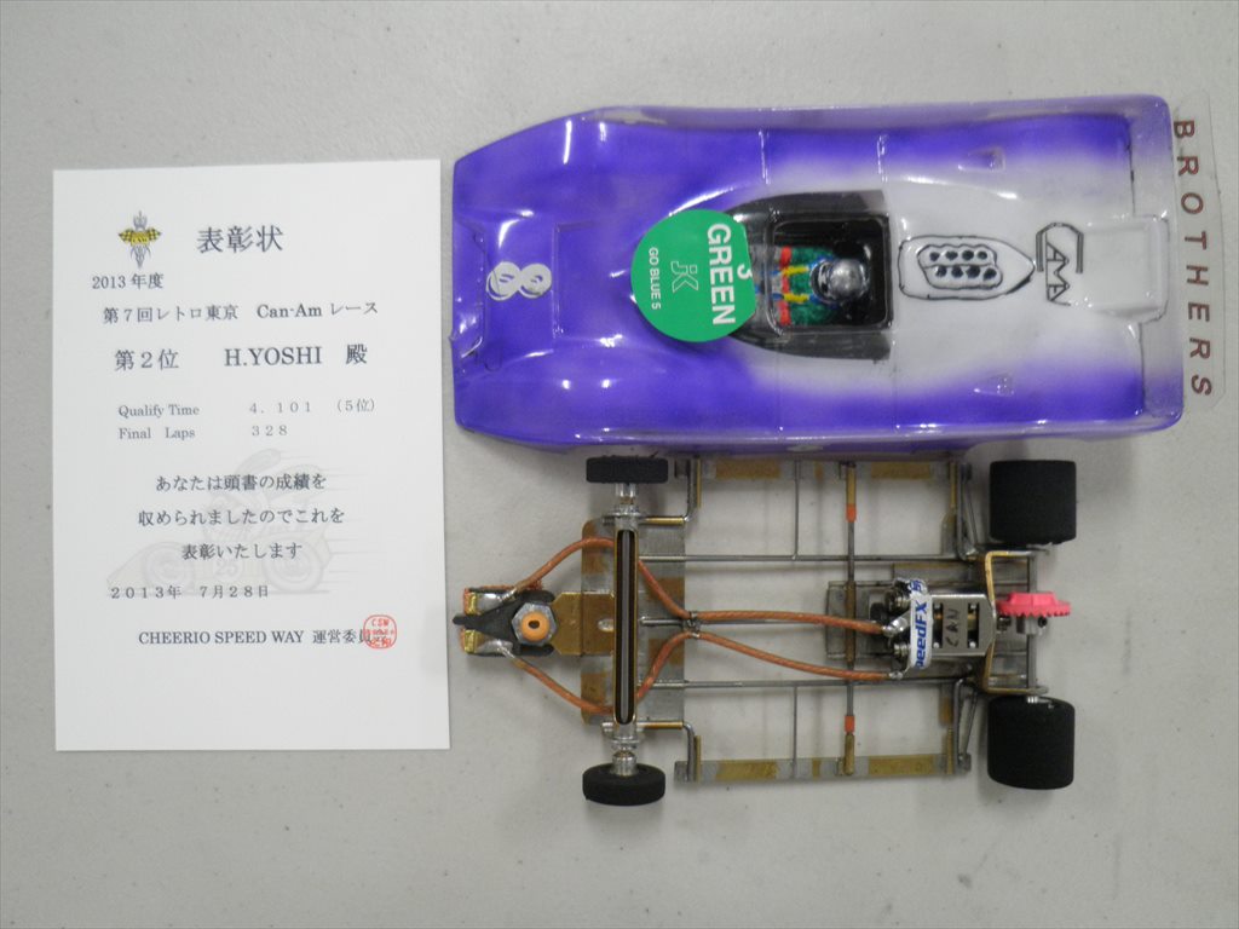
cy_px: 464
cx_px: 620
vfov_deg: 49.7
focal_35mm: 28
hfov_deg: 63.4
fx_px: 1002
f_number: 3.2
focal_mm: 5
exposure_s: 1/20
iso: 200
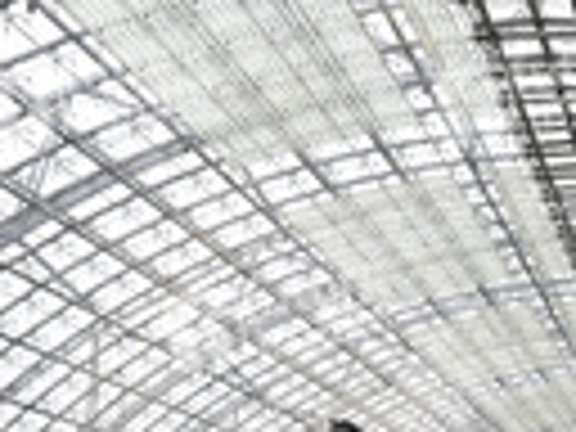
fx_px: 1464
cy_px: 657
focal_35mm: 88
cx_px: 610
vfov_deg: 15.4
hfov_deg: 21.3
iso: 125
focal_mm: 26
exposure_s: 1/200
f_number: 4.5
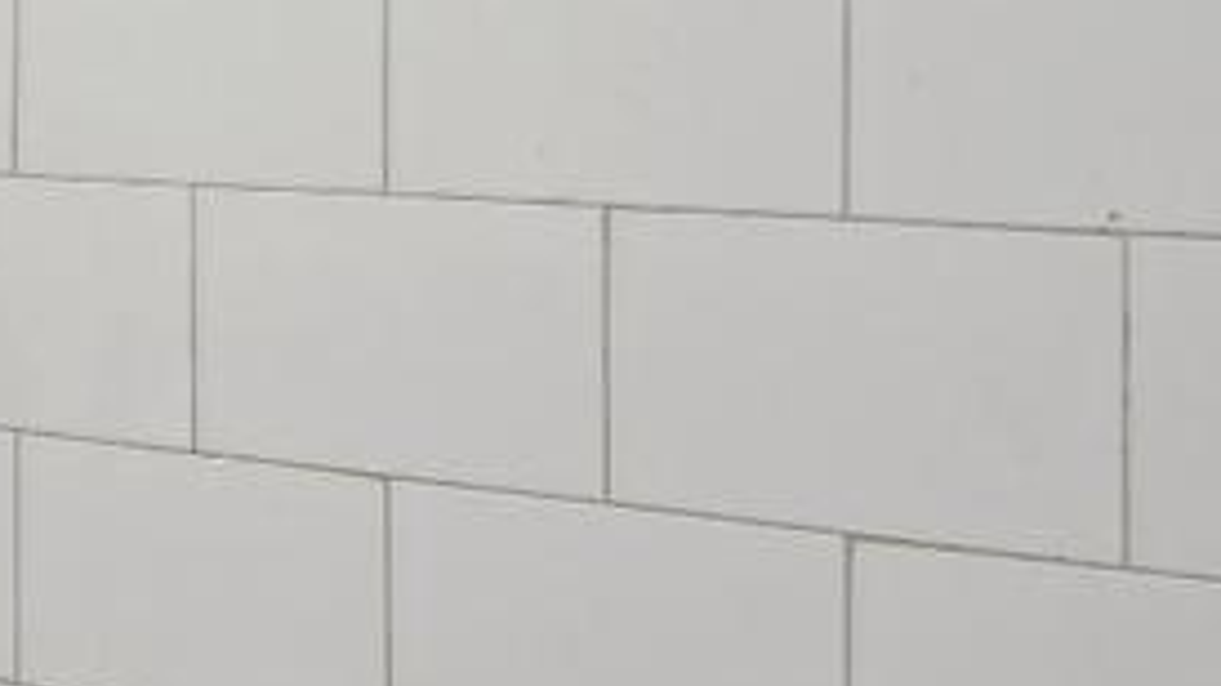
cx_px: -1774
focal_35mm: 88
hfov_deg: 14.5
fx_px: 2849
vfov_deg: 13.4
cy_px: -80
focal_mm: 16
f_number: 8
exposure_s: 1/60
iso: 800
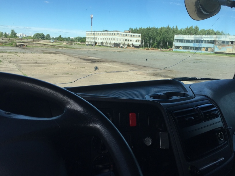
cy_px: 88
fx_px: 197
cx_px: 118
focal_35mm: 29
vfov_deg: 48.2
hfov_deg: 61.7
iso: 32
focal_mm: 4.15
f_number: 2.2
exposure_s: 1/1014
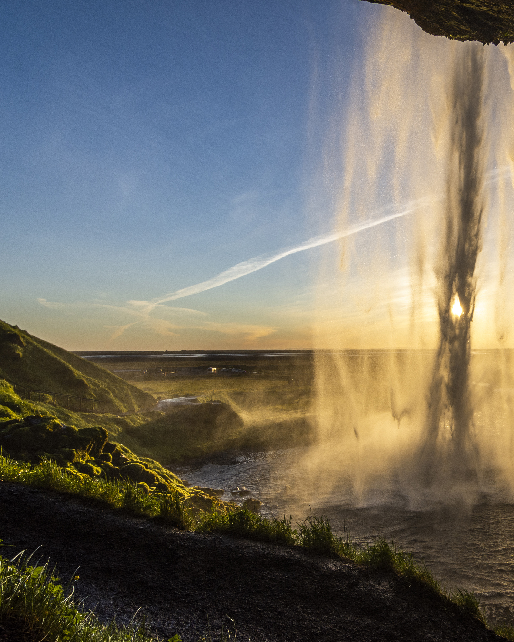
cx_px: 489
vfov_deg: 70.9
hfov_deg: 50.5
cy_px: 324
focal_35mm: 24
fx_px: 451
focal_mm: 11
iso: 220
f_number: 8
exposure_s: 1/500
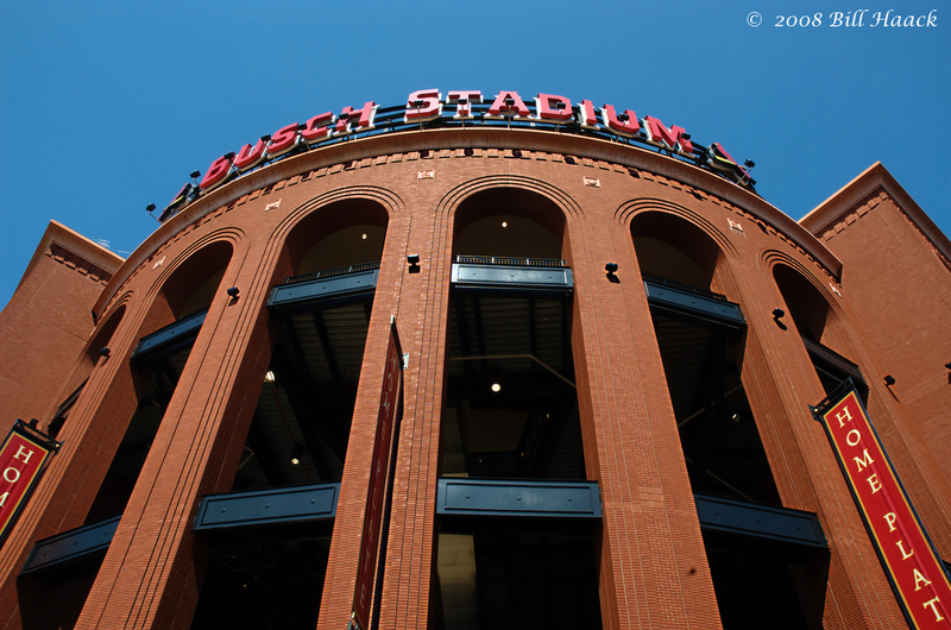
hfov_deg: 67.5
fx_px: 712
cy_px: 315
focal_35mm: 27
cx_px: 476
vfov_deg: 47.7
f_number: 13
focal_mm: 18
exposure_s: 1/100
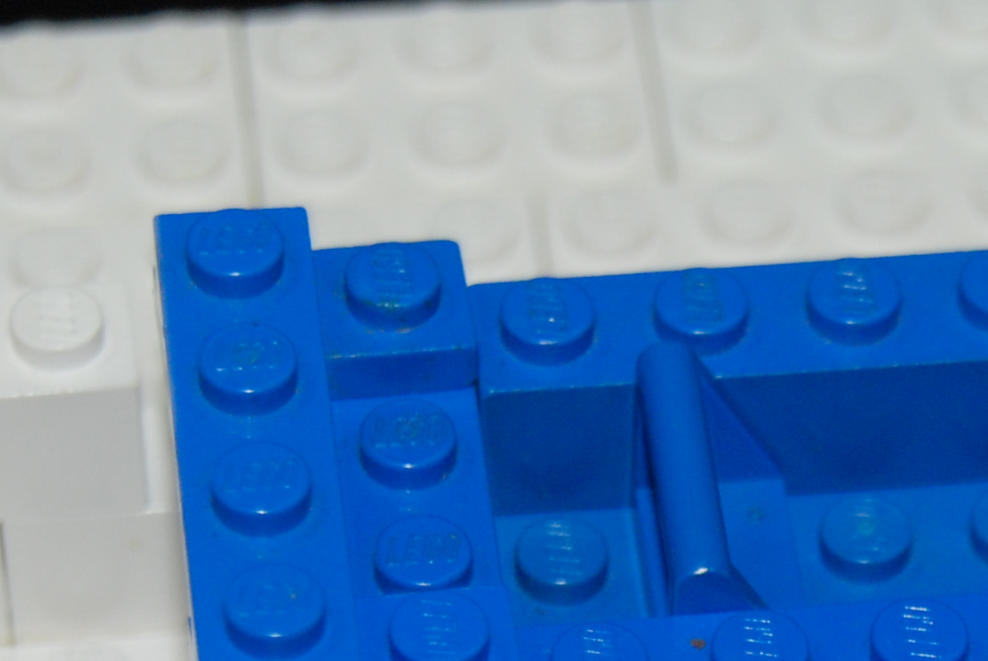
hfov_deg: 8.2
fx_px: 6841
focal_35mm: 249
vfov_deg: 5.5
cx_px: 869
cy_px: 874
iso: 400
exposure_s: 1/60
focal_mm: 46
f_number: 5
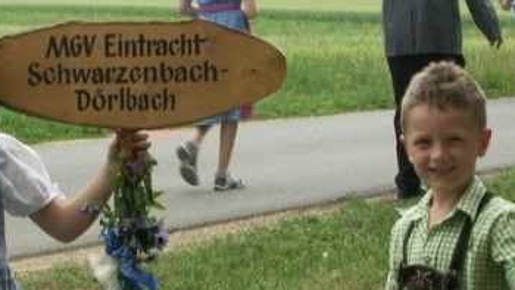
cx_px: 146
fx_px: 1666
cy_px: 322
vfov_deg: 9.8
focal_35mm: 122
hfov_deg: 17.5
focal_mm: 12.62
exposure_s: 1/60
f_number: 8
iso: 64
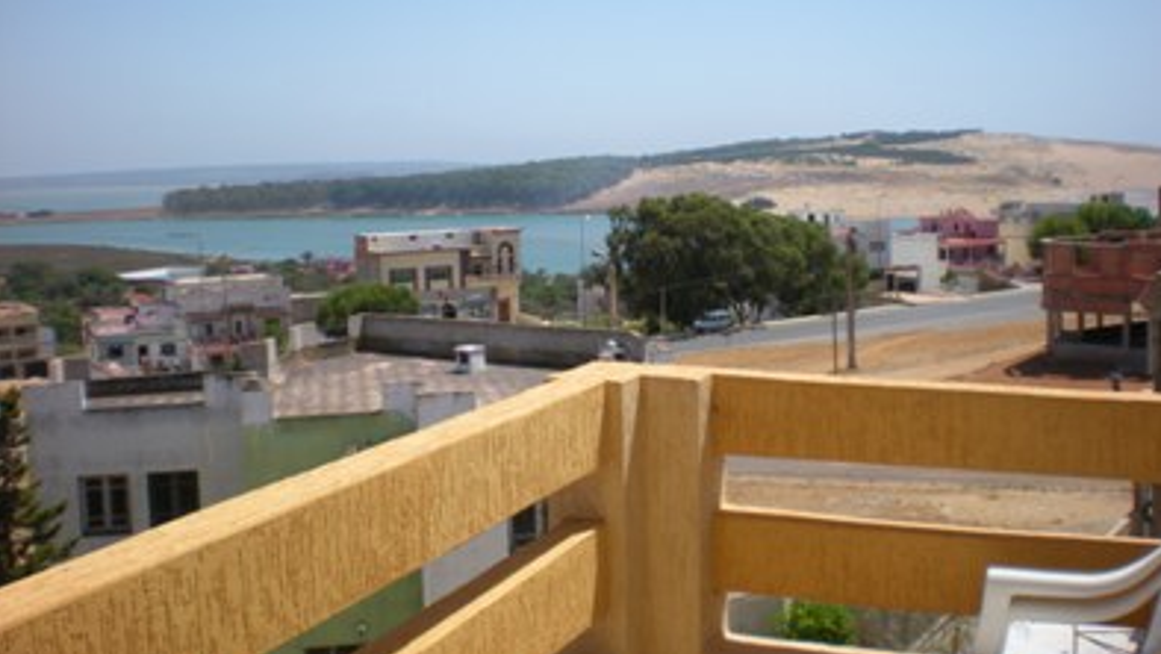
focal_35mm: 42
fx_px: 1293
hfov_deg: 48.3
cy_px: 245
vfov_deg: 28.3
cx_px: 586
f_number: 4.6
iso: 64
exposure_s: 1/534
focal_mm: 6.3
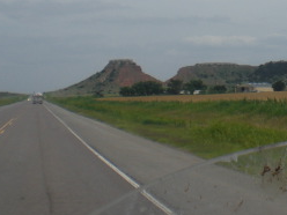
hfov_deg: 19.5
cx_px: 286
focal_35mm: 98
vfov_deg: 14.7
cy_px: -20
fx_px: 813
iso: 50
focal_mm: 6.3
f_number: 4.4
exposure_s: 1/640
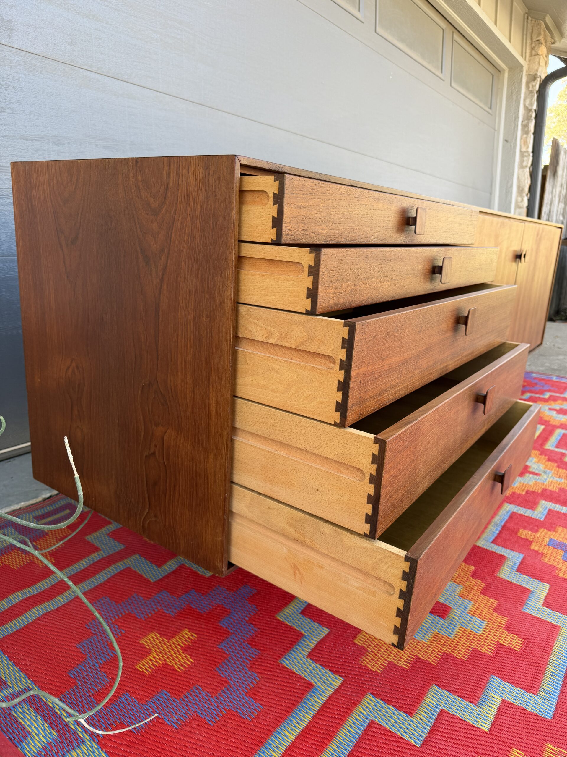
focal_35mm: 24
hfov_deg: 56.8
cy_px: 378
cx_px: 284
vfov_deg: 71.6
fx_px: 524
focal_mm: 6.76
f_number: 1.78
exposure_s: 1/121
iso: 64
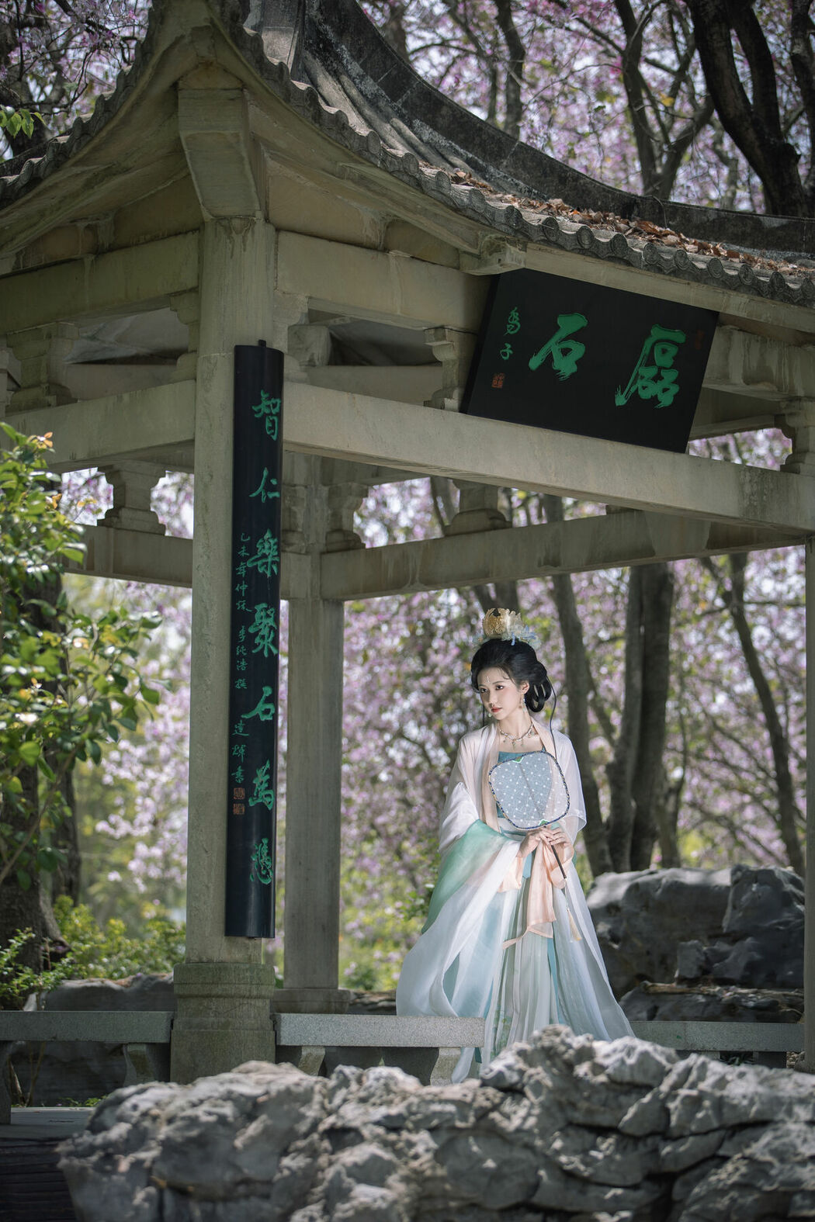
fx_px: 3463
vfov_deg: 20.0
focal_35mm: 102
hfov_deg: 13.4
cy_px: 611
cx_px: 408
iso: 125
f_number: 2.8
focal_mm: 102
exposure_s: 1/1000
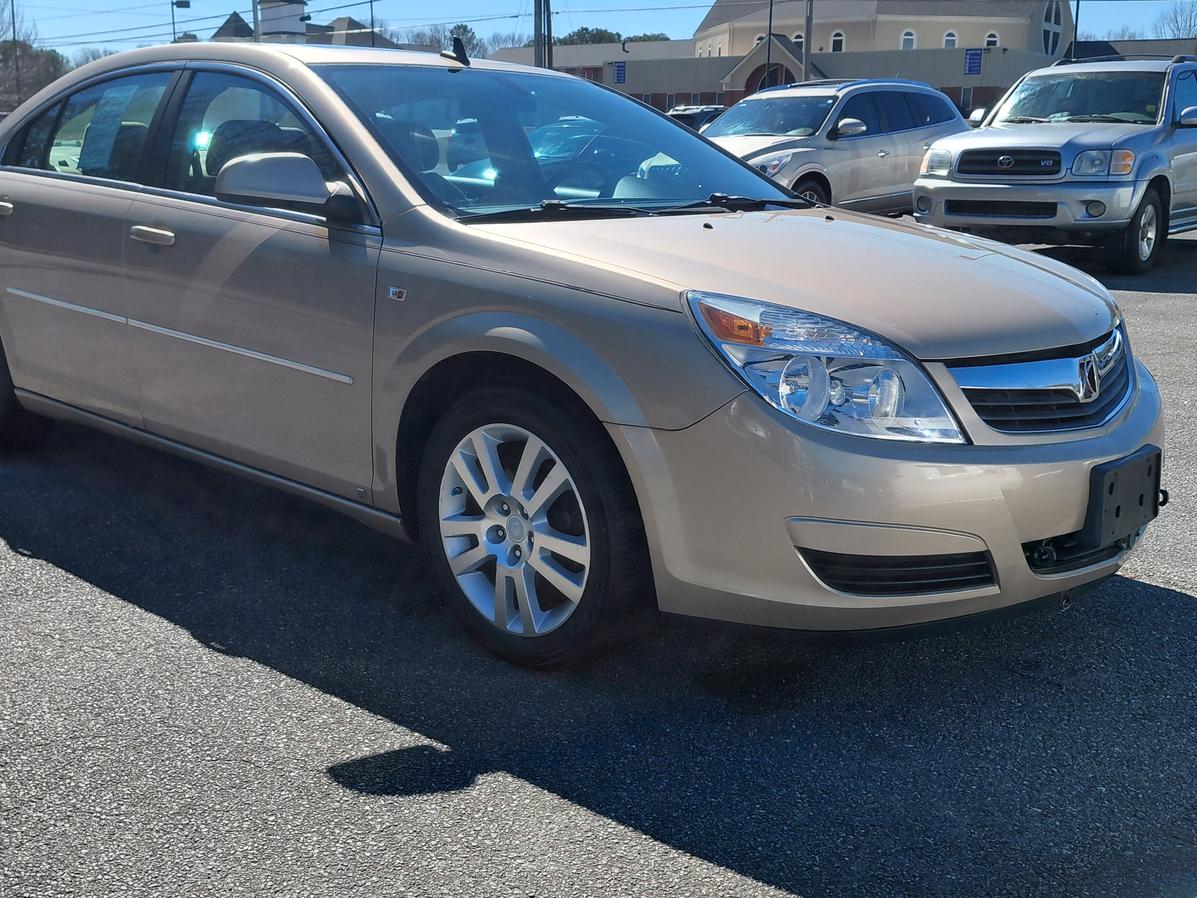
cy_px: 442
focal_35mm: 35
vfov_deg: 40.7
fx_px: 1210
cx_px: 573
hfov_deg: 52.6
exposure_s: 1/1661
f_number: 1.8
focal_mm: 4.69
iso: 50
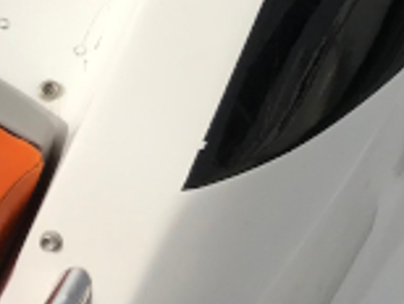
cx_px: 630
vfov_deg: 9.3
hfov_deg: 12.8
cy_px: -380
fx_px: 1695
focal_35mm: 145
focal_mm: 3.99
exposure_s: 1/4566
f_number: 1.8
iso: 20
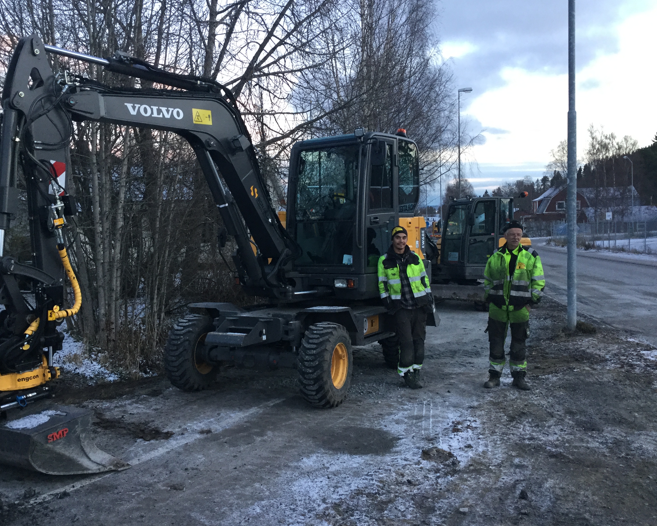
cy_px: 272
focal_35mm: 34
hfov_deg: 52.8
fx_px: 661
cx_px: 297
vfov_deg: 43.3
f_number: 2.4
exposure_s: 1/33
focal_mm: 3.3
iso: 40
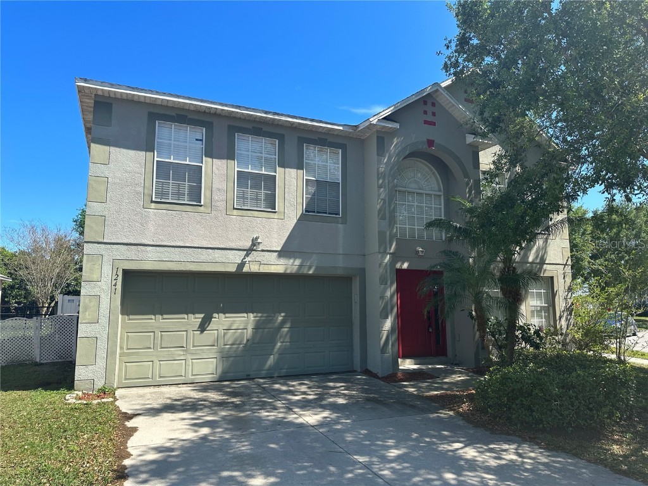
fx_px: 449
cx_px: 324
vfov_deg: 56.8
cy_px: 243
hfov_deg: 71.6
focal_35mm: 24
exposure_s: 1/2660
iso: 80
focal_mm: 6.86
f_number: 1.78
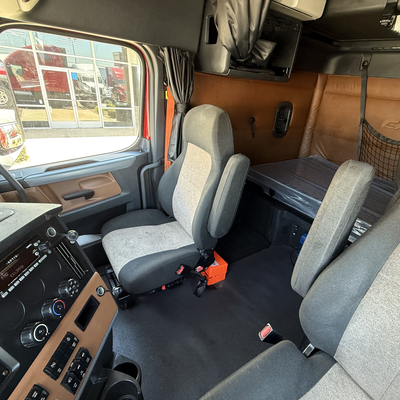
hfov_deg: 76.9
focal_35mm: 19
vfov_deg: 77.6
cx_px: 237
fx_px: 248
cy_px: 209
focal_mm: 2.22
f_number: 2.2
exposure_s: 1/60
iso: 400
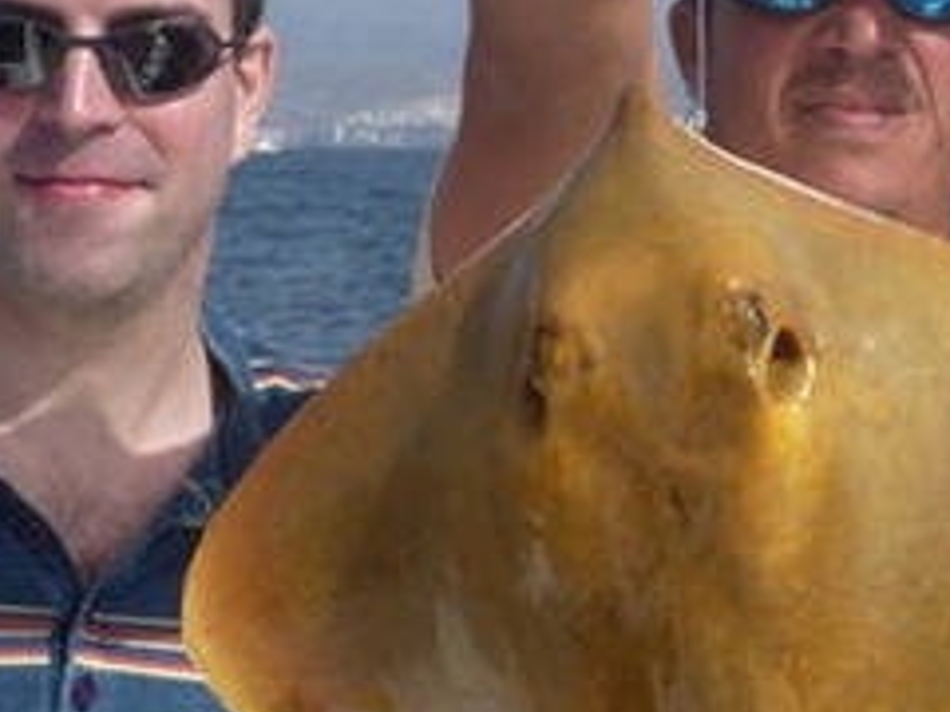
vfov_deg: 9.8
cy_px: 411
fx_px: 4171
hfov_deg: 13.0
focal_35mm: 152
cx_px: 602
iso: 100
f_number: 5
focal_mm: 10.4
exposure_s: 1/500
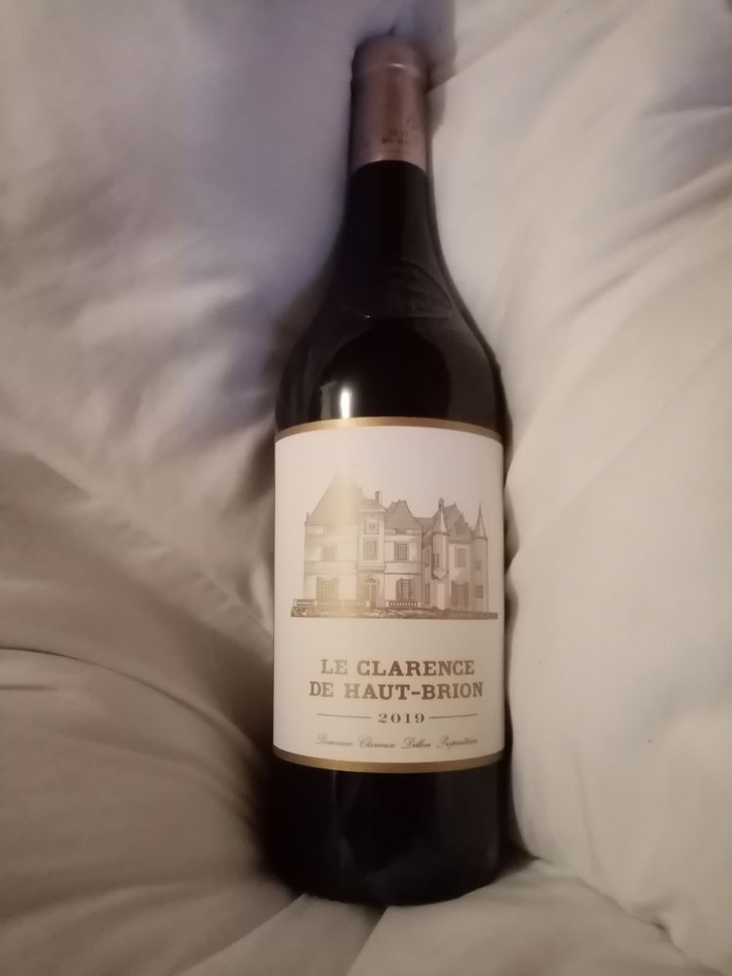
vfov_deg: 67.3
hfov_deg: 53.1
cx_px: 366
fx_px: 733
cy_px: 488
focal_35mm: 26
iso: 2231
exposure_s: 1/14.3
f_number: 1.8
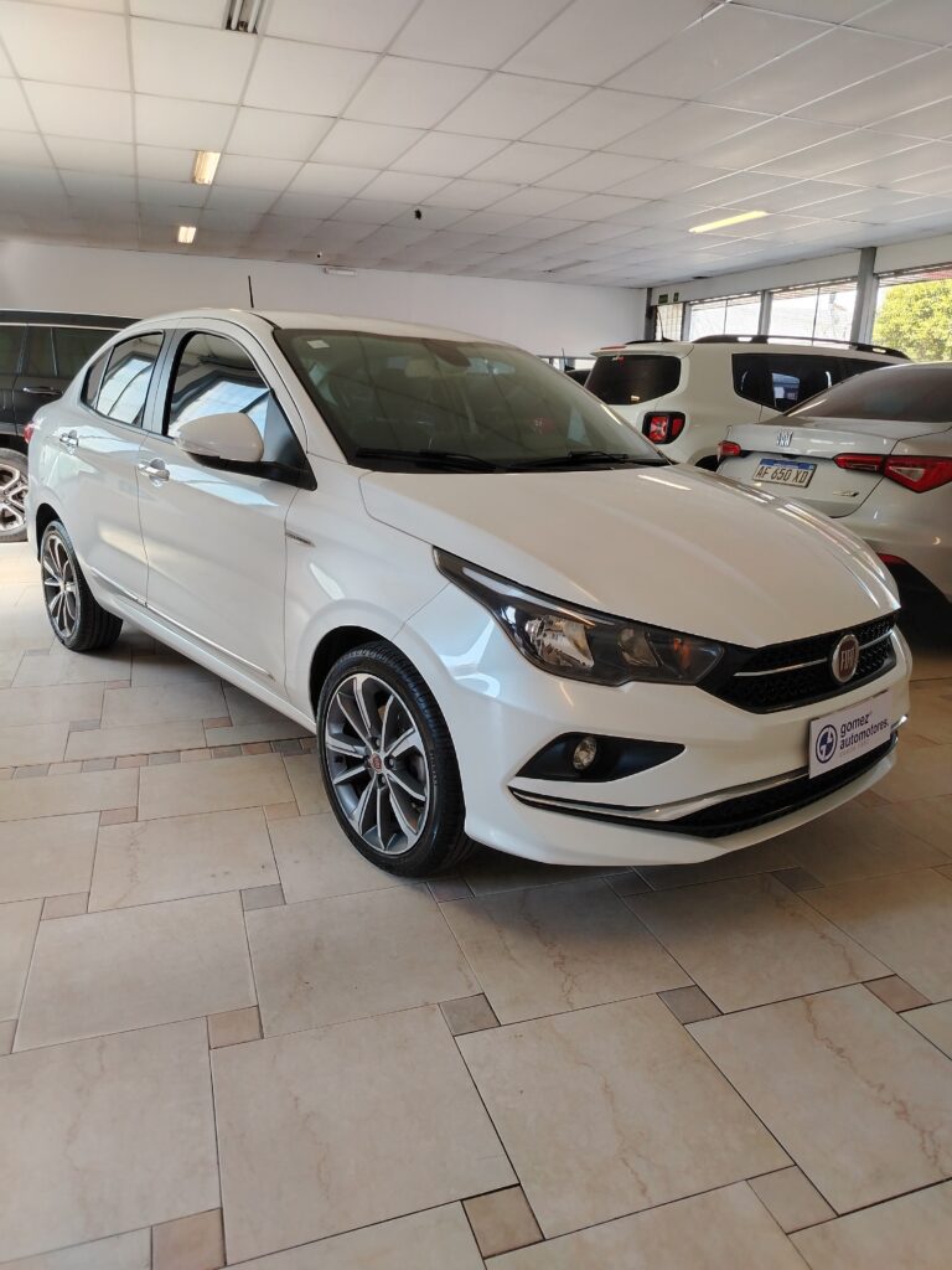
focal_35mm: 24
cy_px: 635
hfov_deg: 56.8
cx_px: 476
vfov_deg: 71.6
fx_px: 880
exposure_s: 1/100
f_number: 1.75
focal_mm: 5.25
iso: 266
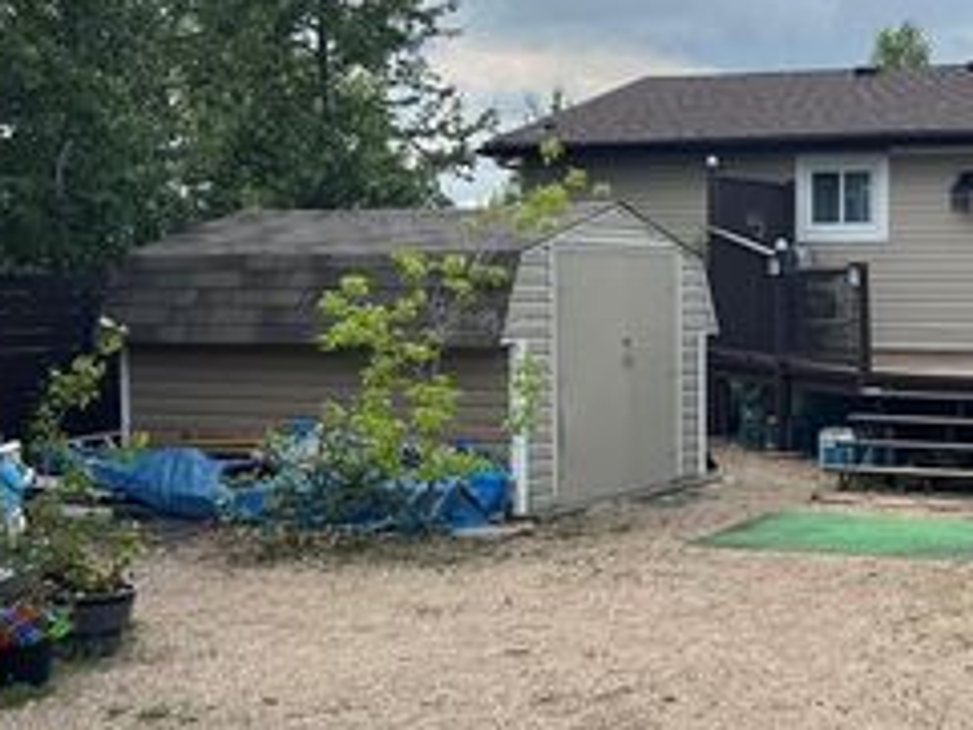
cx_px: 949
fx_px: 1519
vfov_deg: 27.0
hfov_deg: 32.9
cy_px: 333
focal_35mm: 54
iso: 50
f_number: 1.6
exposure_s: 1/1623
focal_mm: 5.1
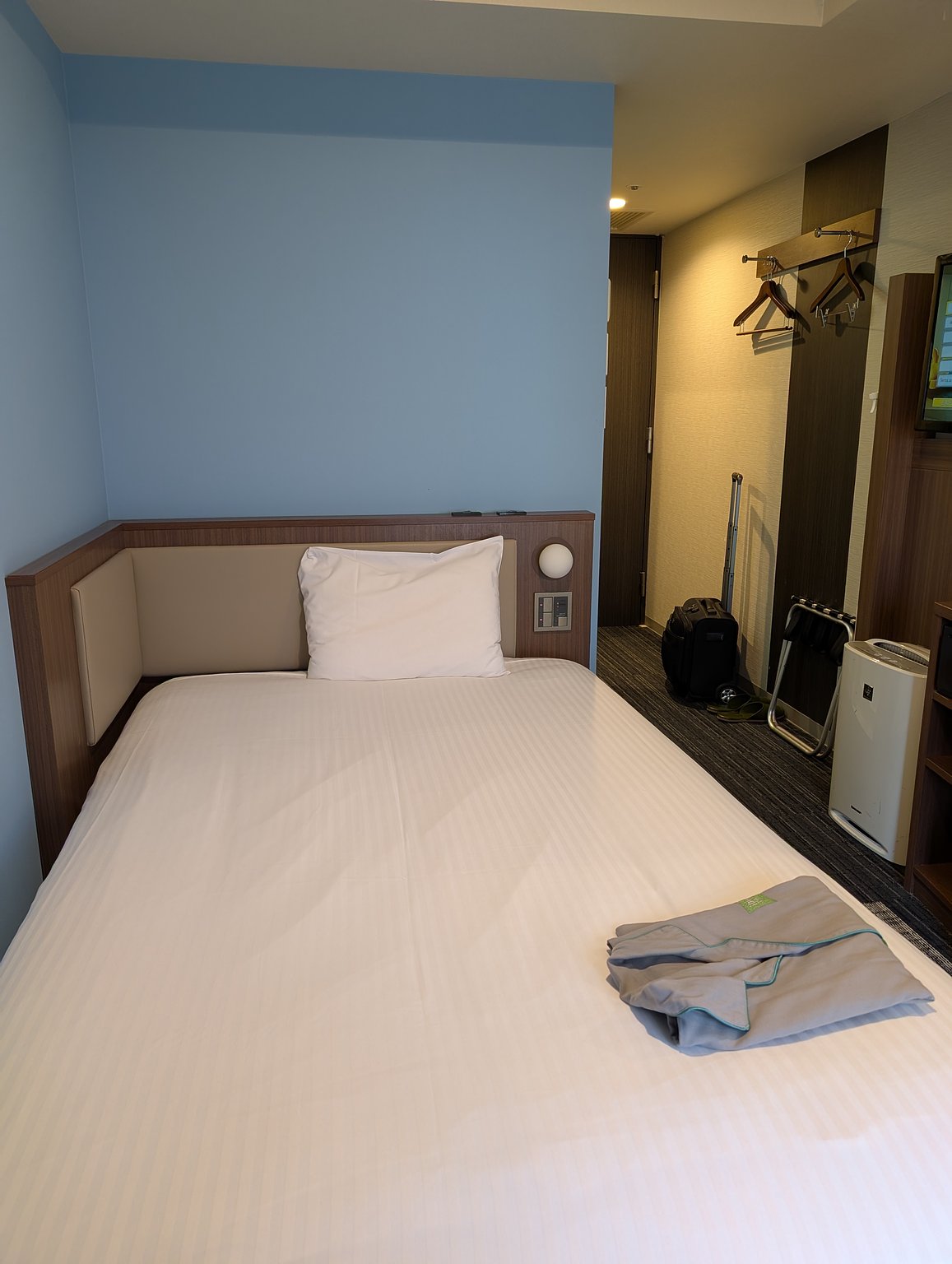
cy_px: 632
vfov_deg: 71.5
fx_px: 878
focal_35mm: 24
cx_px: 476
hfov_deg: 56.9
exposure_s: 1/22.5
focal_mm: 6.9
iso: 150
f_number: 1.68
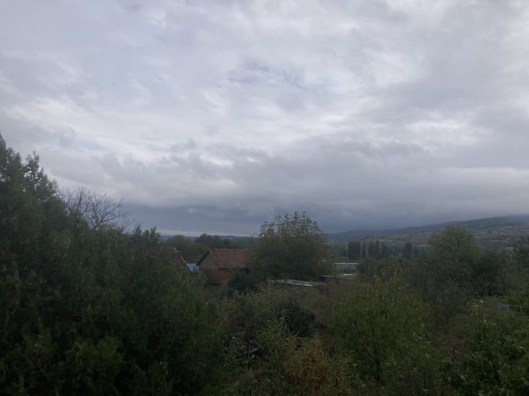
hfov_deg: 63.4
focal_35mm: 28
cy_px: 198
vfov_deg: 49.7
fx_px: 428
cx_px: 264
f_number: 1.8
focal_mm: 3.99
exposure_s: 1/6024
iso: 25
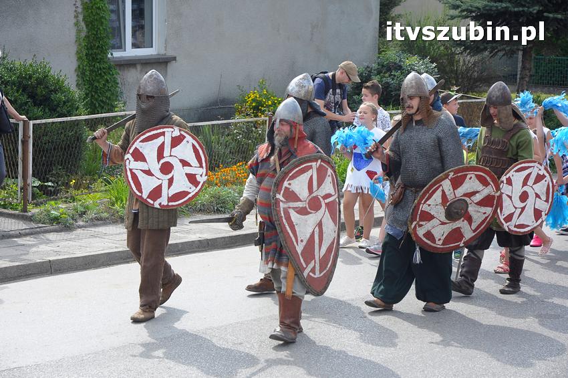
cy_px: 189
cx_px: 284
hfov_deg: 19.5
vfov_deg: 13.0
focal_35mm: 105
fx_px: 1655
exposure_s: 1/800
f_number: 7.1
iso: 640
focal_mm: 70
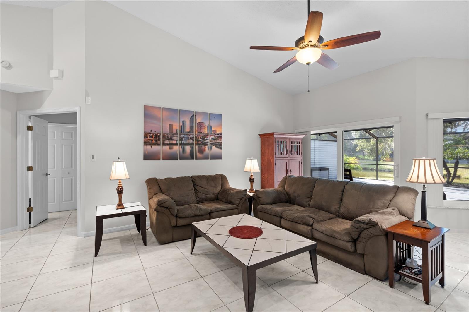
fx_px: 208
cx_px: 234
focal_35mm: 16
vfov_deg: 73.7
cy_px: 156
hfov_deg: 96.7
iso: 250
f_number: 9
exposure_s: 4
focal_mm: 16
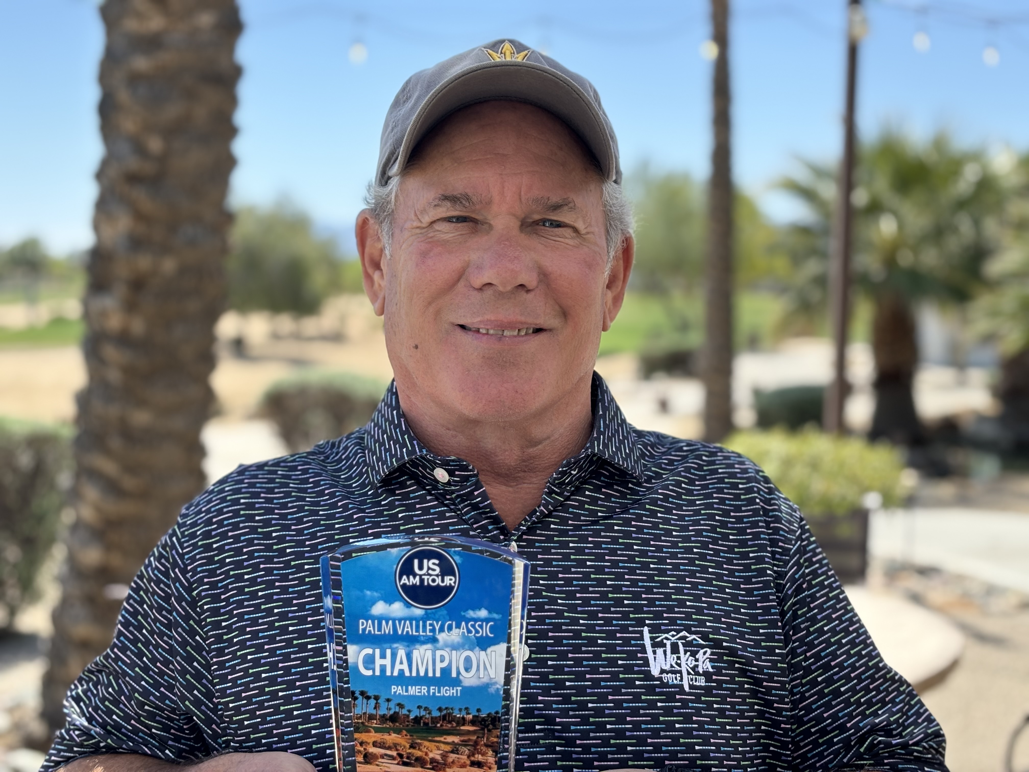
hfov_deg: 36.8
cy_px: 386
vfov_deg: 28.0
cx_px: 514
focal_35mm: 52
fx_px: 1546
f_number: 1.6
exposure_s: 1/831
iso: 32
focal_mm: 5.96
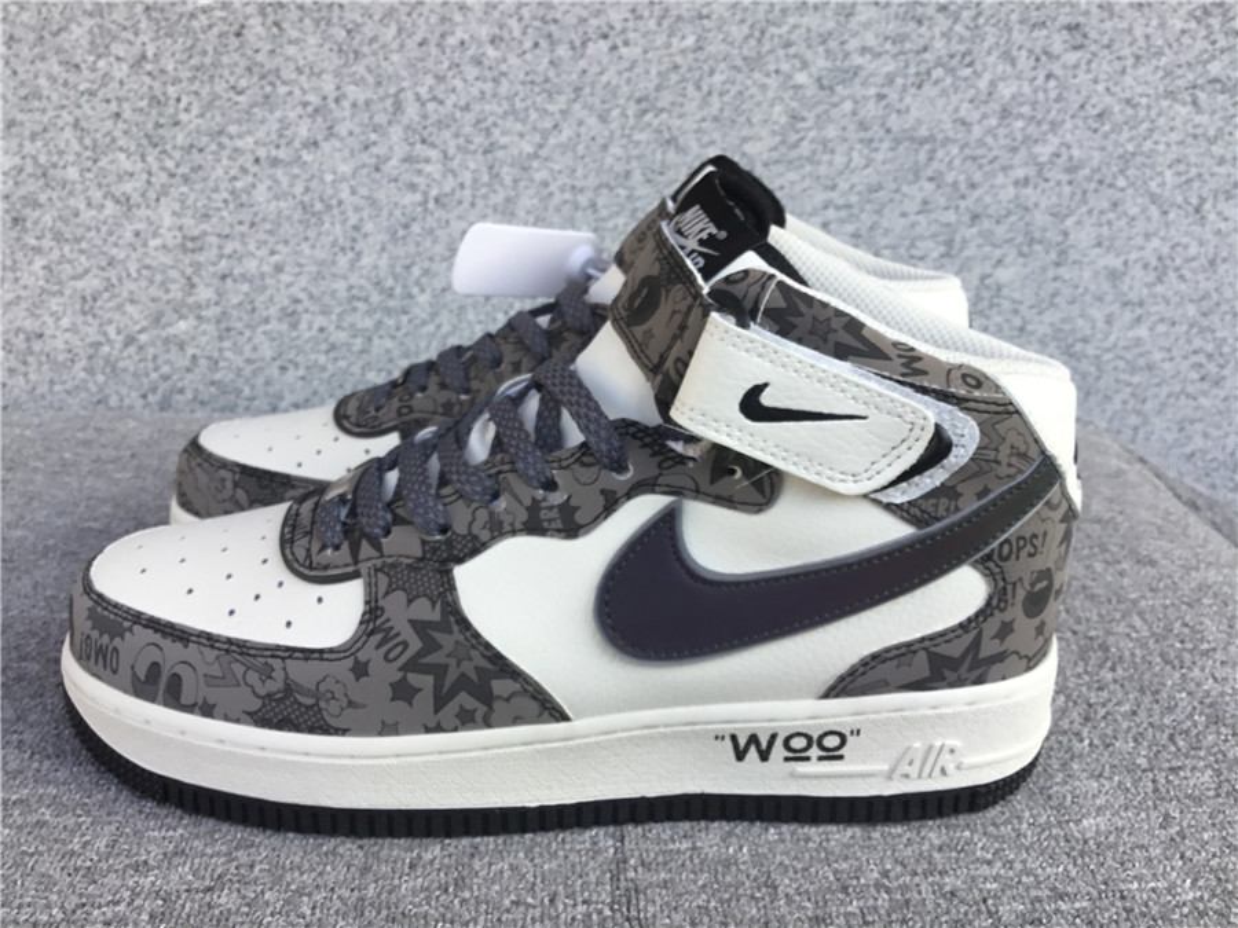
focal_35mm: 31
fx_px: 1109
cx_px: 619
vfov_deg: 45.4
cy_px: 464
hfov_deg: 58.4
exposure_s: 1/118
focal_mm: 3.3
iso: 25
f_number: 2.4
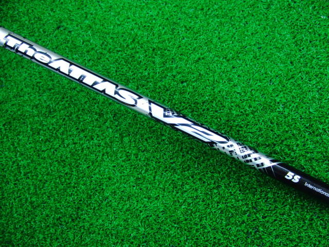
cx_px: 164
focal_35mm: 37
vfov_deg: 38.7
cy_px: 124
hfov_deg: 50.1
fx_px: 352
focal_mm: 6.42
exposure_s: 1/30
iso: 400
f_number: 3.6
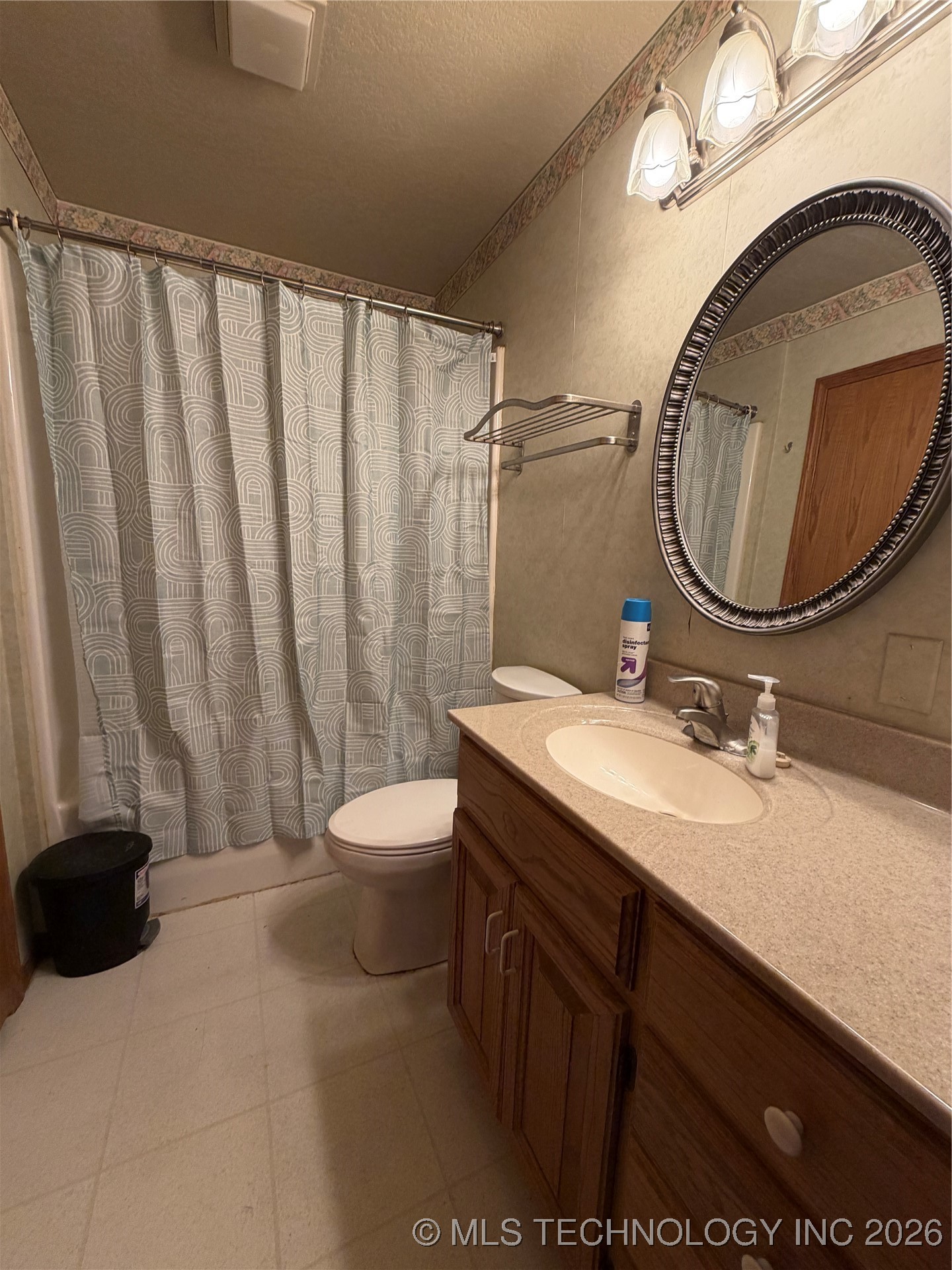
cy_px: 635
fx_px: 513
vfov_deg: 102.1
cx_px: 476
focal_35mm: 14
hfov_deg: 85.7
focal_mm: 2.22
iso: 200
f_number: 2.2
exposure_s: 1/60
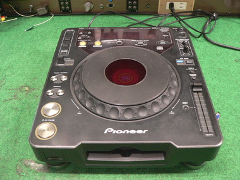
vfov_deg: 39.7
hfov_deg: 51.4
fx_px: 250
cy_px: 90
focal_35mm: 36
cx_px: 120
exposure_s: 1/8
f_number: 2.8
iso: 200
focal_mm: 6
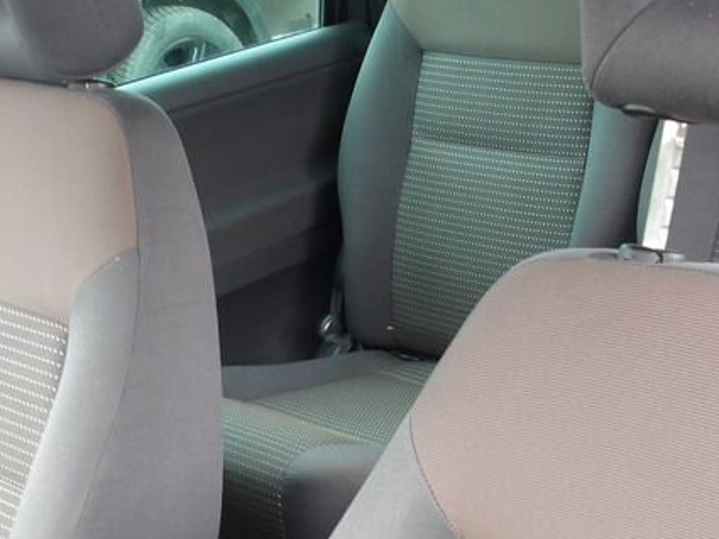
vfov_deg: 21.4
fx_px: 1350
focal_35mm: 65
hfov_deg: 29.7
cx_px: 431
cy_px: 602
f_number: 3
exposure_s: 1/16
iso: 200
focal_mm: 4.9
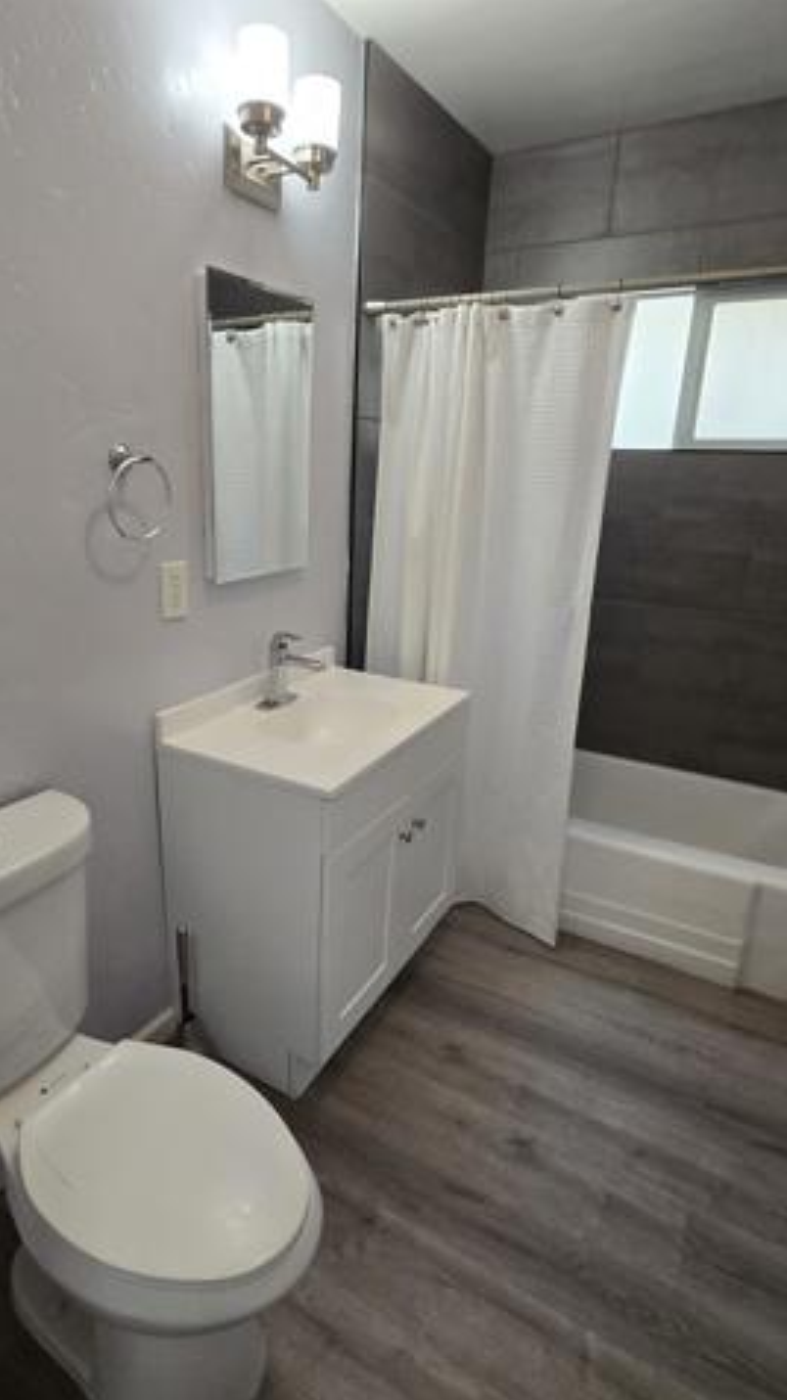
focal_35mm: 19
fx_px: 706
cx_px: 320
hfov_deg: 57.9
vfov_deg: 89.6
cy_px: 701
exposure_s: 1/60
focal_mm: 1.7
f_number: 2.2
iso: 125
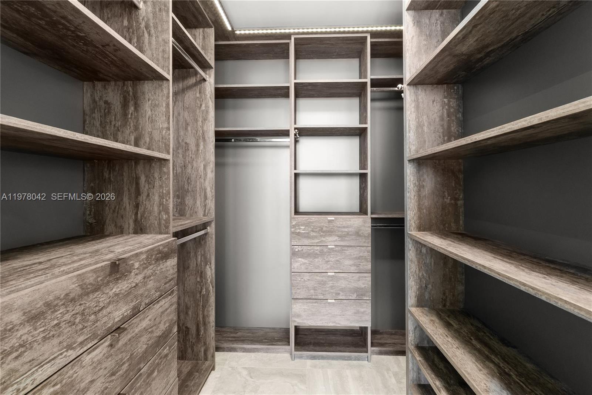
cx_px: 296
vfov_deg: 67.4
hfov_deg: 90.0
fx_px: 296
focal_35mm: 18
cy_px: 198
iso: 400
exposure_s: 1/2.5
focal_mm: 12
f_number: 8
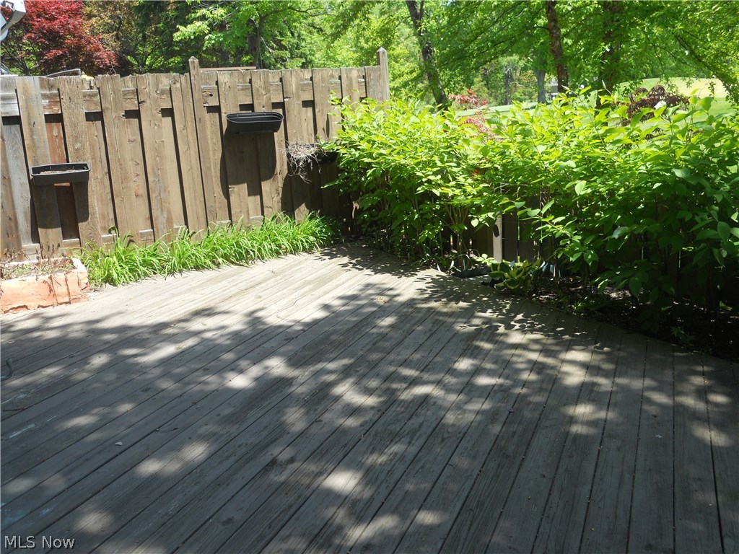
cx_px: 370
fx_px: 683
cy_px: 277
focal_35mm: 32
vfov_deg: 44.2
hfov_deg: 56.8
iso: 80
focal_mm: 5.7
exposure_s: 1/250
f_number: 2.8
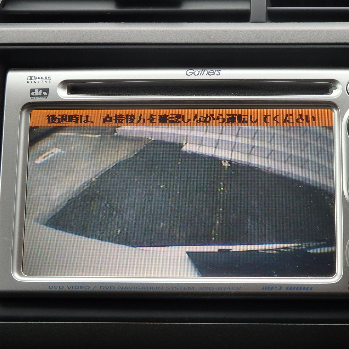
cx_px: 202
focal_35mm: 78
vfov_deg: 22.2
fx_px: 890
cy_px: 175
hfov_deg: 22.2
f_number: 4.4
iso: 250
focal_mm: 11.9
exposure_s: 1/60
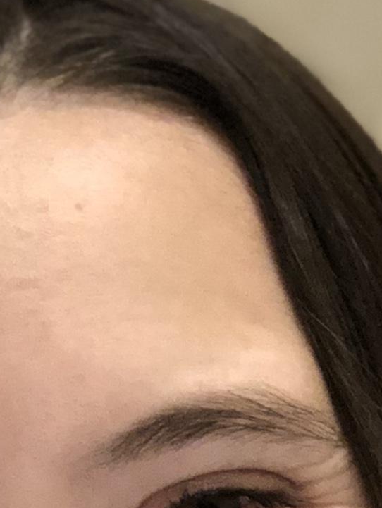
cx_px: 259
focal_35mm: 137
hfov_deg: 10.8
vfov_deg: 12.5
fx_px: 2013
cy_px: 1057
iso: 250
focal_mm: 2.87
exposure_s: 1/16
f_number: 2.2
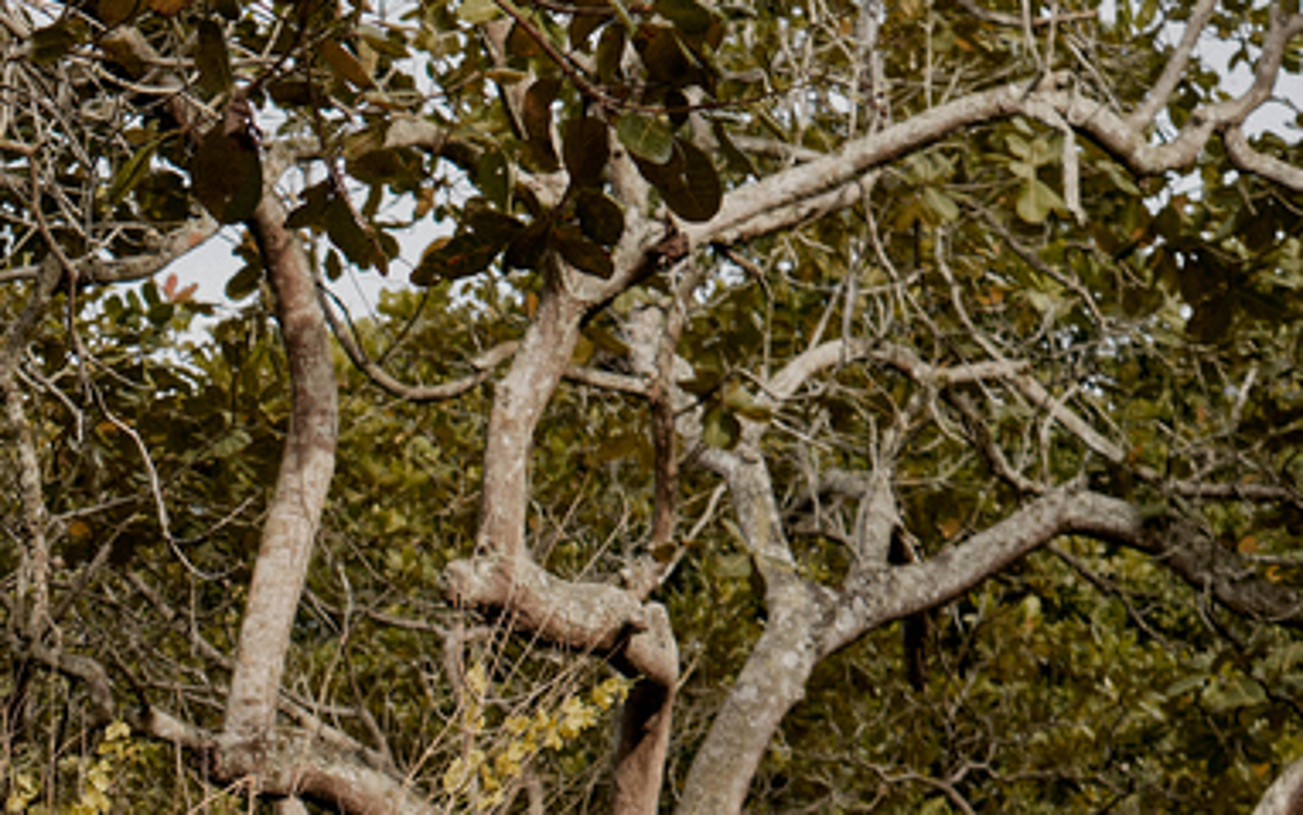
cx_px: -297
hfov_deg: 17.6
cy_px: 967
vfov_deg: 11.5
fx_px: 3978
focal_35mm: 112
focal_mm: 35
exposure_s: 1/200
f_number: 4
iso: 100
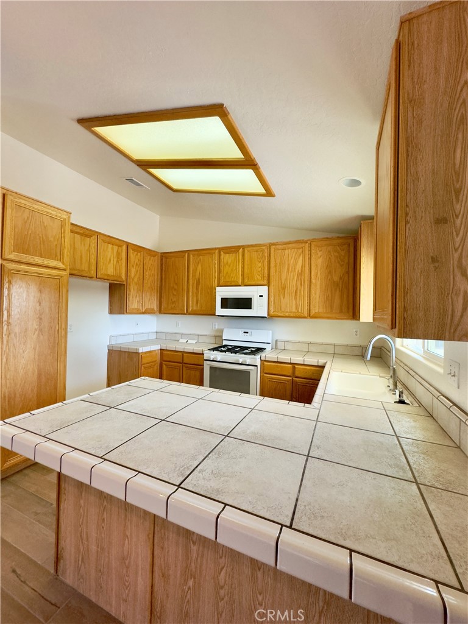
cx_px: 234
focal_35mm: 14
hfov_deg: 85.7
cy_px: 312
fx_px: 252
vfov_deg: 102.1
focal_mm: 2.22
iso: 200
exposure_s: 1/120
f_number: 2.2
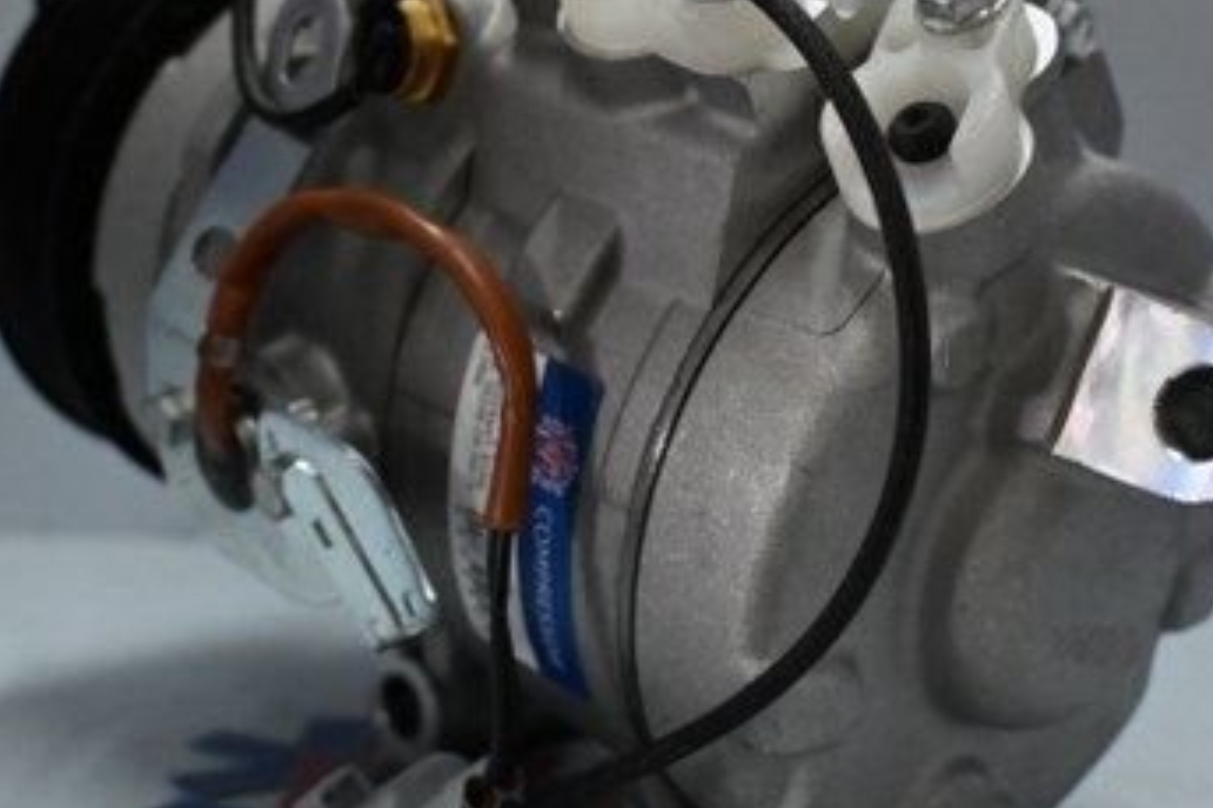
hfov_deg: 29.7
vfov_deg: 20.0
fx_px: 2290
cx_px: 599
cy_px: 310
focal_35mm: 68
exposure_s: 1/125
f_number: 4.5
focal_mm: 26
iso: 2200
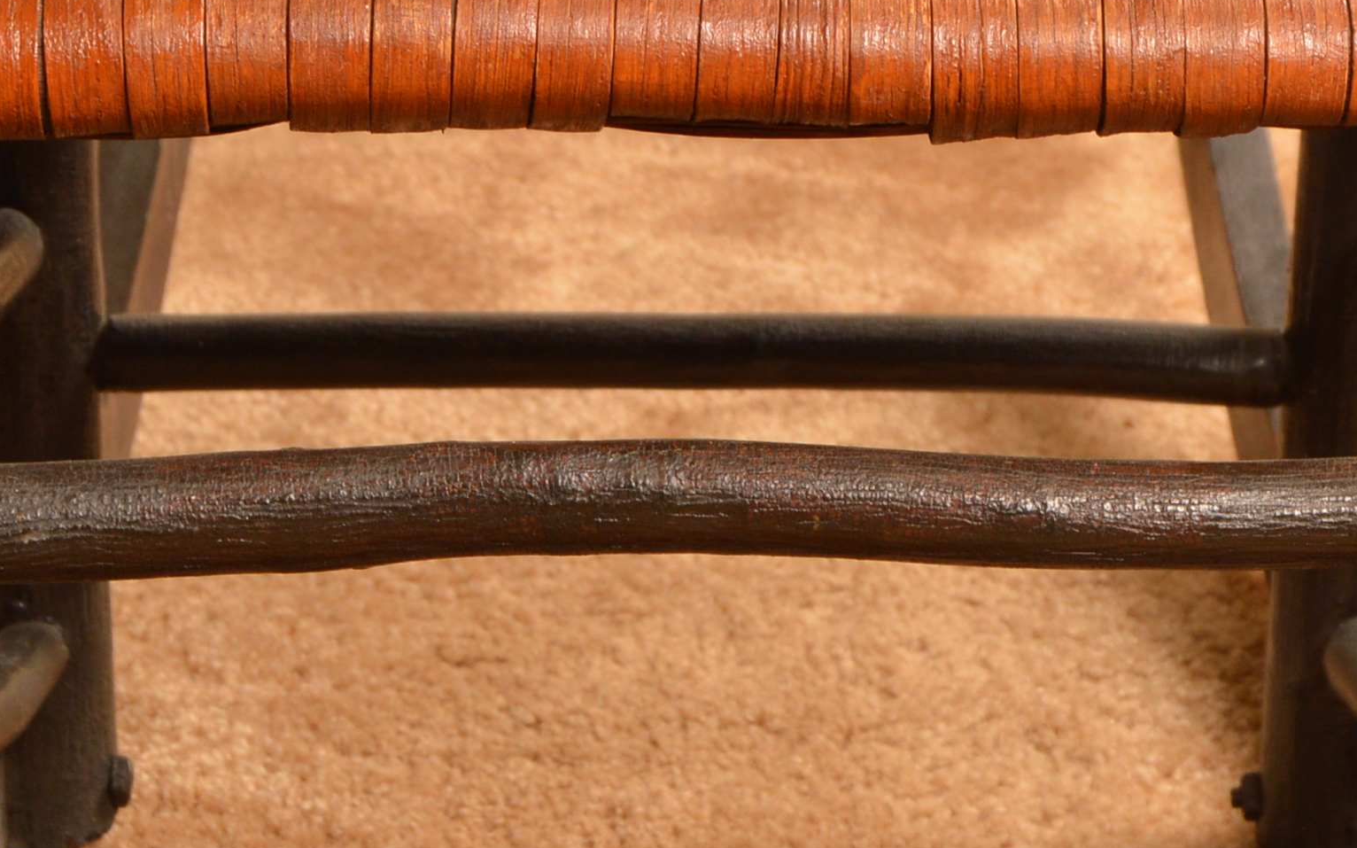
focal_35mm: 171
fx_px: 6323
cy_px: 494
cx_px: 863
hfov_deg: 12.2
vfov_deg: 7.7
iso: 200
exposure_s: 1/160
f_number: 6.3
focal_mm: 38
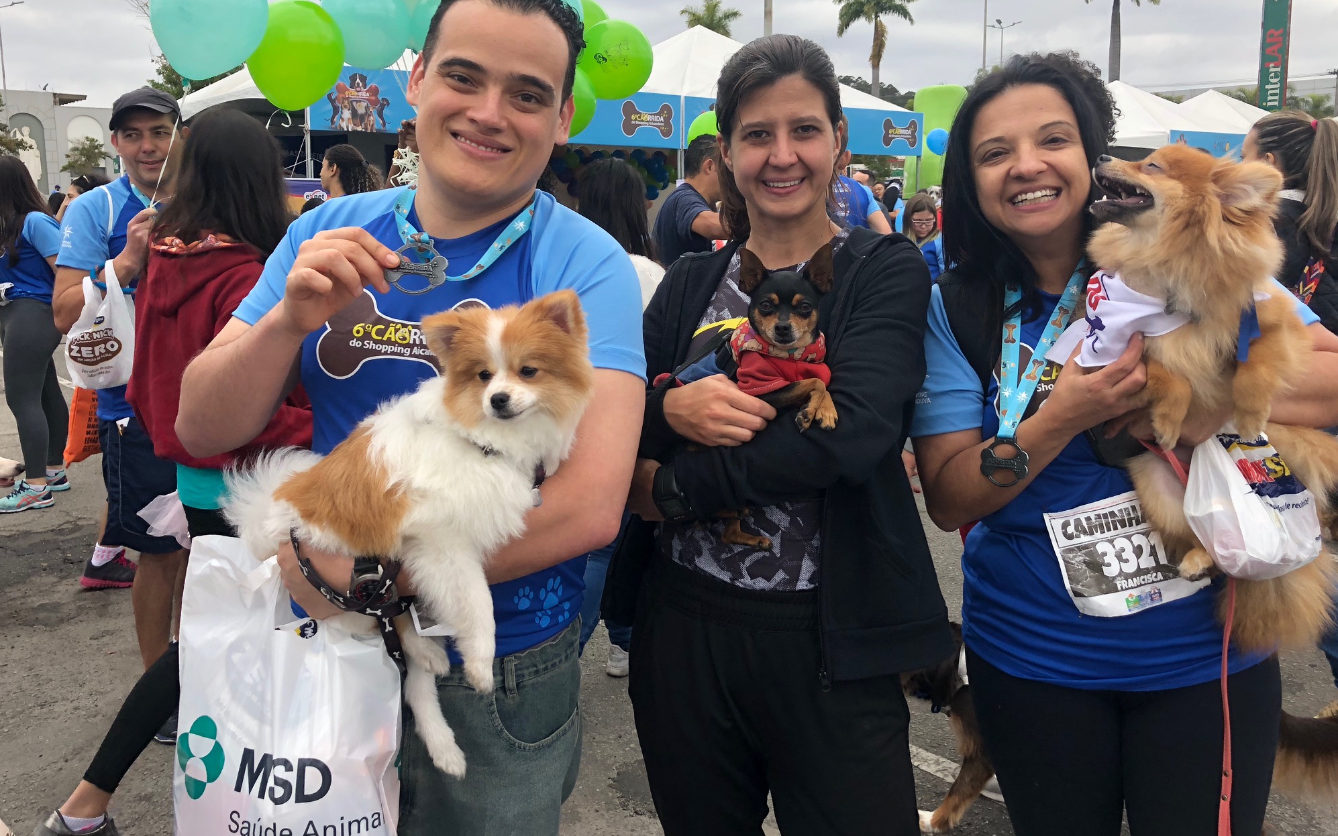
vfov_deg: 41.7
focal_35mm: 30
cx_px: 667
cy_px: 341
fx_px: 1094
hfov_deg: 62.9
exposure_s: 1/292
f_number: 1.8
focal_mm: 4
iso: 20
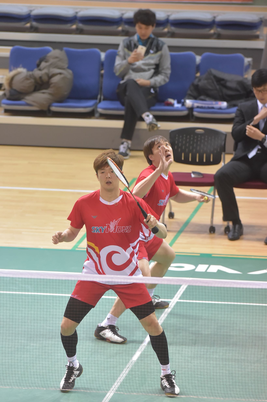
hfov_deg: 4.6
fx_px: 3341
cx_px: 134
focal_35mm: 300
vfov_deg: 6.9
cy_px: 201
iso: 8000
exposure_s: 1/500
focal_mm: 300
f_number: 5.6
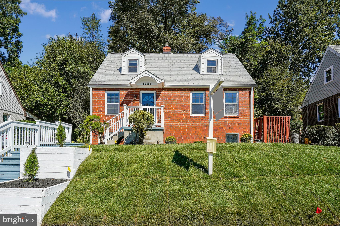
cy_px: 113
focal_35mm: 16
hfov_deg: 96.7
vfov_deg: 73.7
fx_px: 151
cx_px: 170
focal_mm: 16
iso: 200
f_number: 8
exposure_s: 1/640
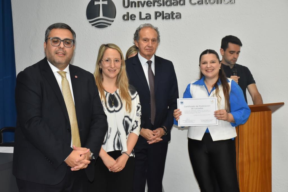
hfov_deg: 28.1
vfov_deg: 18.9
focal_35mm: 72
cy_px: 96
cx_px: 144
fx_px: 576
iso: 1600
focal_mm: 48
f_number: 5.6
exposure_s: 1/100
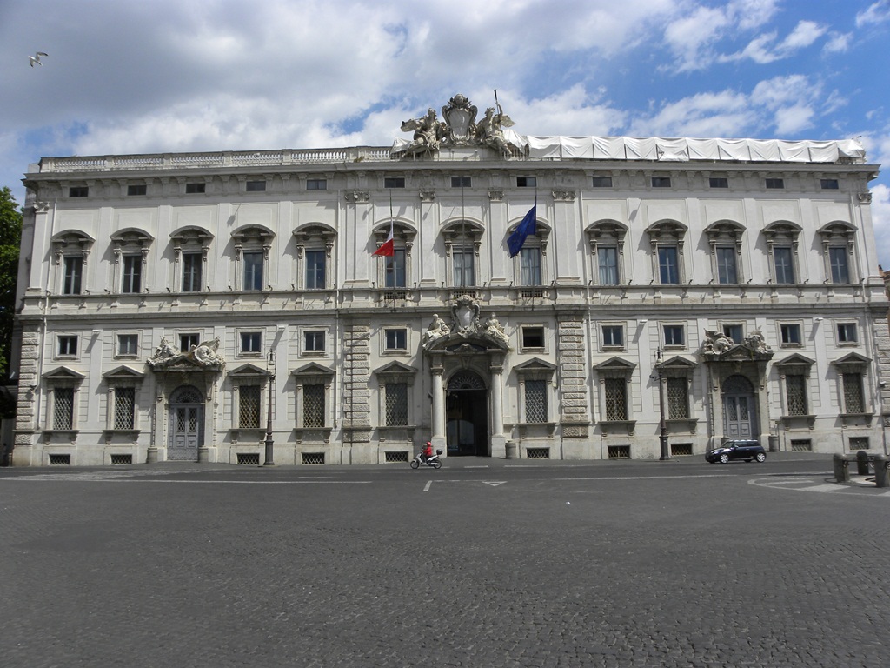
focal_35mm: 26
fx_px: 668
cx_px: 445
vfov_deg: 53.1
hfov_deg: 67.3
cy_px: 334
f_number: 7.1
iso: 64
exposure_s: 1/390
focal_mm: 4.6
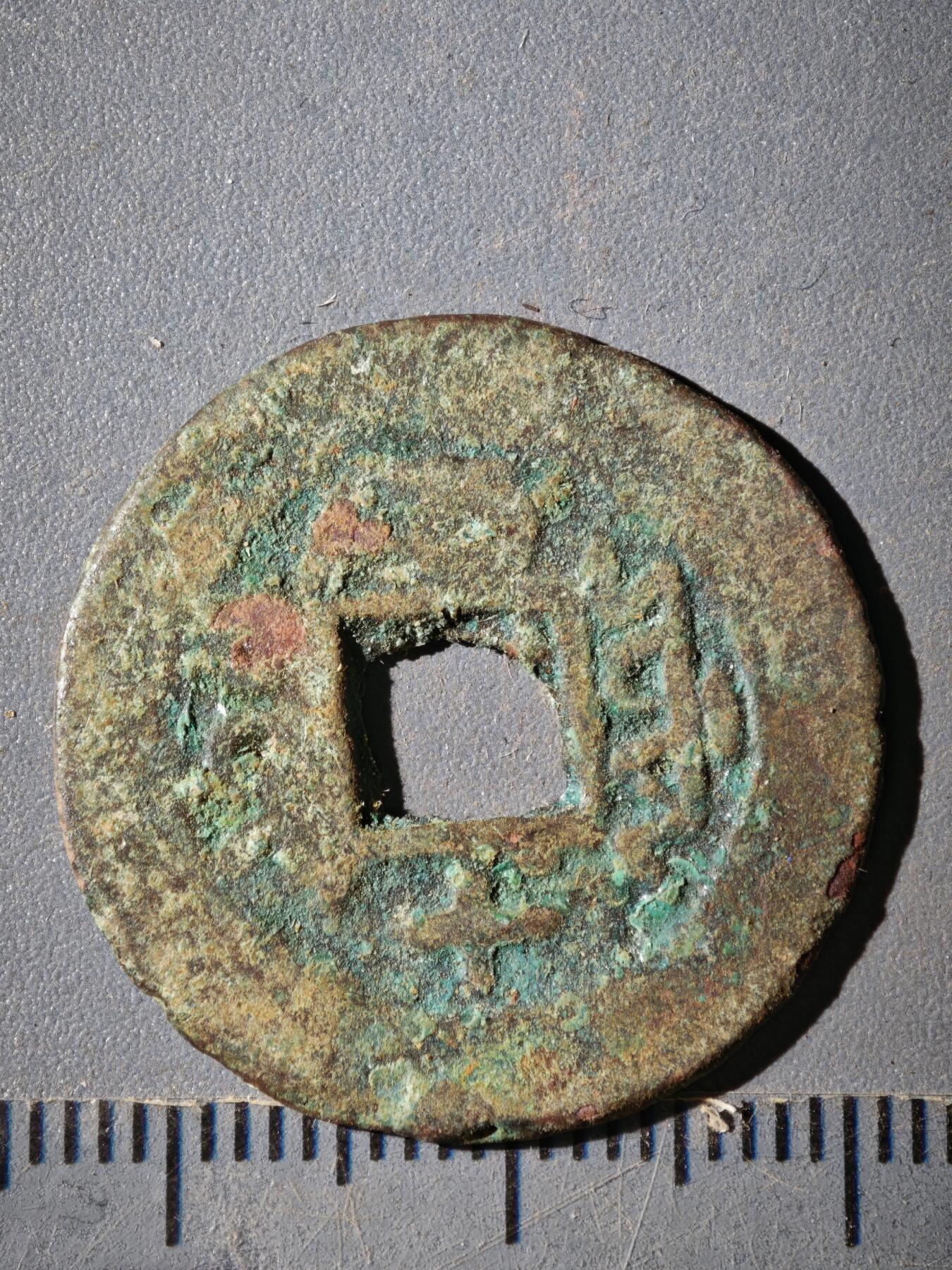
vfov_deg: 19.4
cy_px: 635
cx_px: 476
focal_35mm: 101
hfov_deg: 14.6
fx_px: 3704
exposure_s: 1/100
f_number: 2
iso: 125
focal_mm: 9
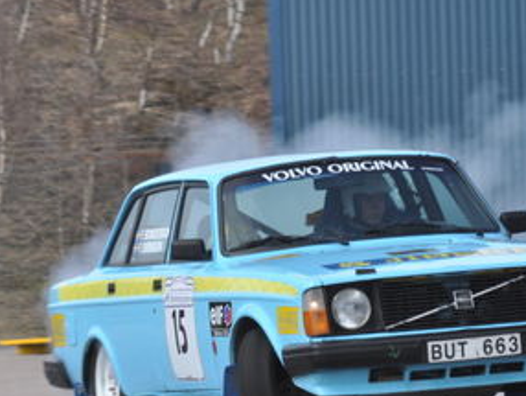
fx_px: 14706
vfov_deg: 1.5
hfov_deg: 2.0
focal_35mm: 967
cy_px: 297
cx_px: 250
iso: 320
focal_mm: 300
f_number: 16
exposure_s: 1/125
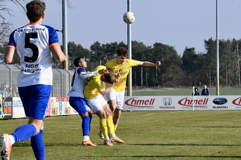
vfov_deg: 7.8
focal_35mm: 175
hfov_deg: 11.7
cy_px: 80
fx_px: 1171
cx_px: 120
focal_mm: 175
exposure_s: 1/1600
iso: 2500
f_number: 16
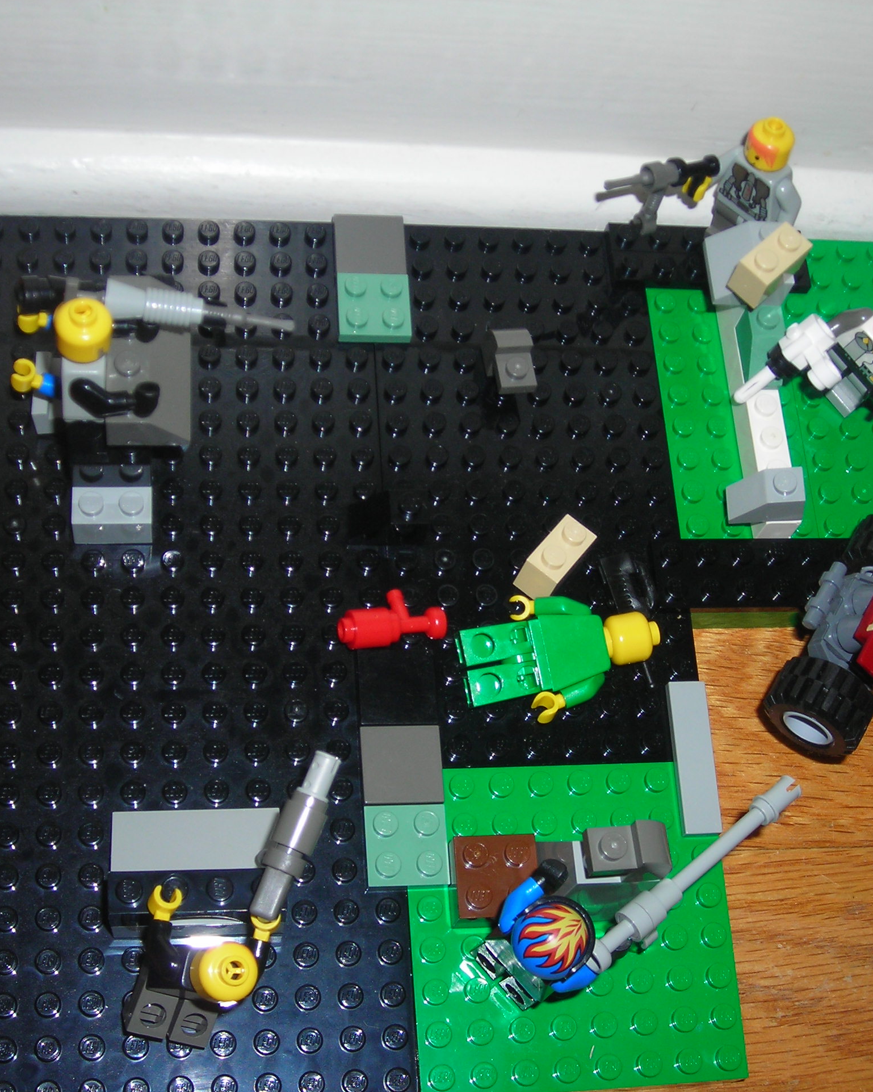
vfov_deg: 37.3
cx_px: 451
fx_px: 1615
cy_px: 550
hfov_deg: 30.2
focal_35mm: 50
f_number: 3.2
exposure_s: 1/60.1
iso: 50
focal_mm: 6.3
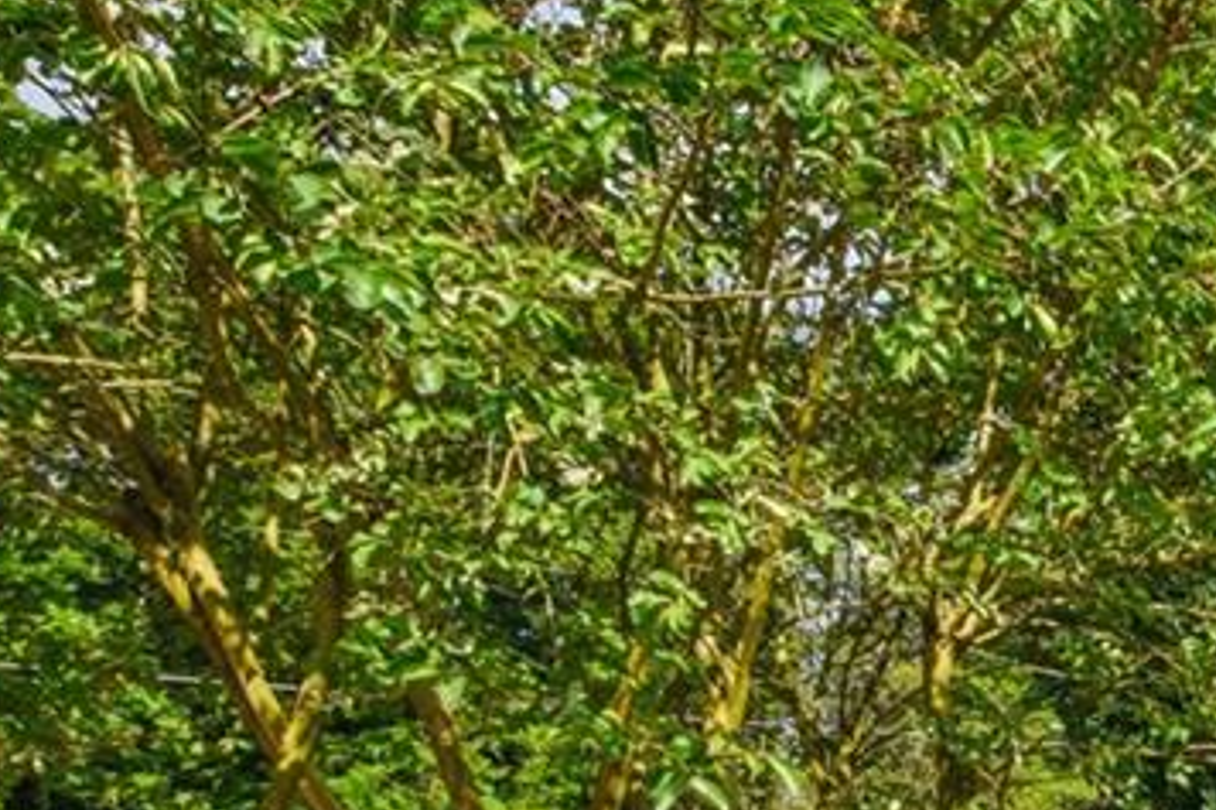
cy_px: 899
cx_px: 1479
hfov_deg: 33.4
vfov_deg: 26.1
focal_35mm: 47
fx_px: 1602
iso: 100
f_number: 9
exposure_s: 1/200
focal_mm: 11
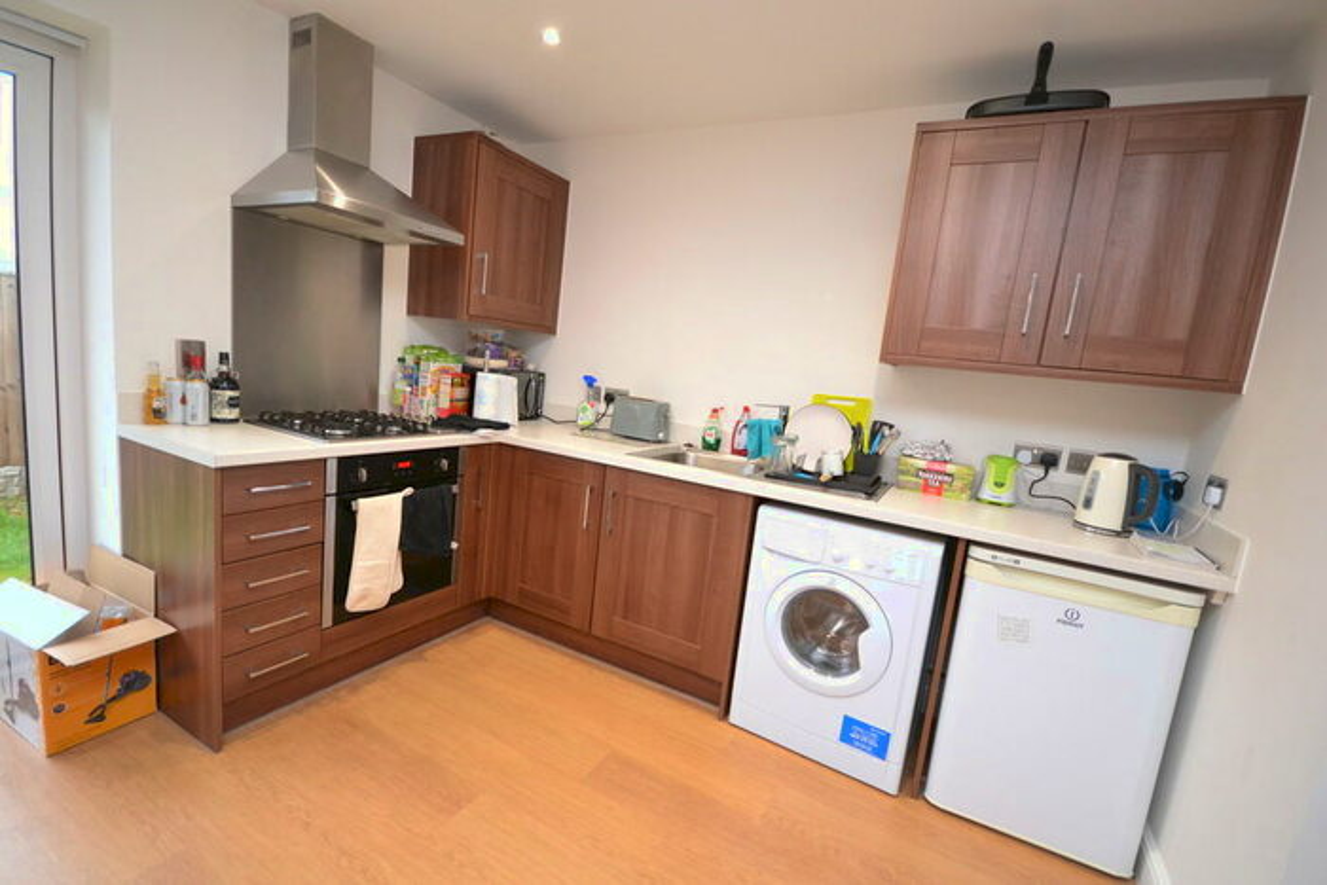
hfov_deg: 100.4
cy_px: 442
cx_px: 664
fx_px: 553
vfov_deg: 77.4
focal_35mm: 15
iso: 1400
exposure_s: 1/60
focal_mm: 10
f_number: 4
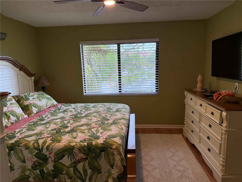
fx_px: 168
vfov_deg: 56.8
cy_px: 91
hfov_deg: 71.6
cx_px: 121
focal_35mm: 24
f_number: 1.78
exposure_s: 1/180
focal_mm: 6.76
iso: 200
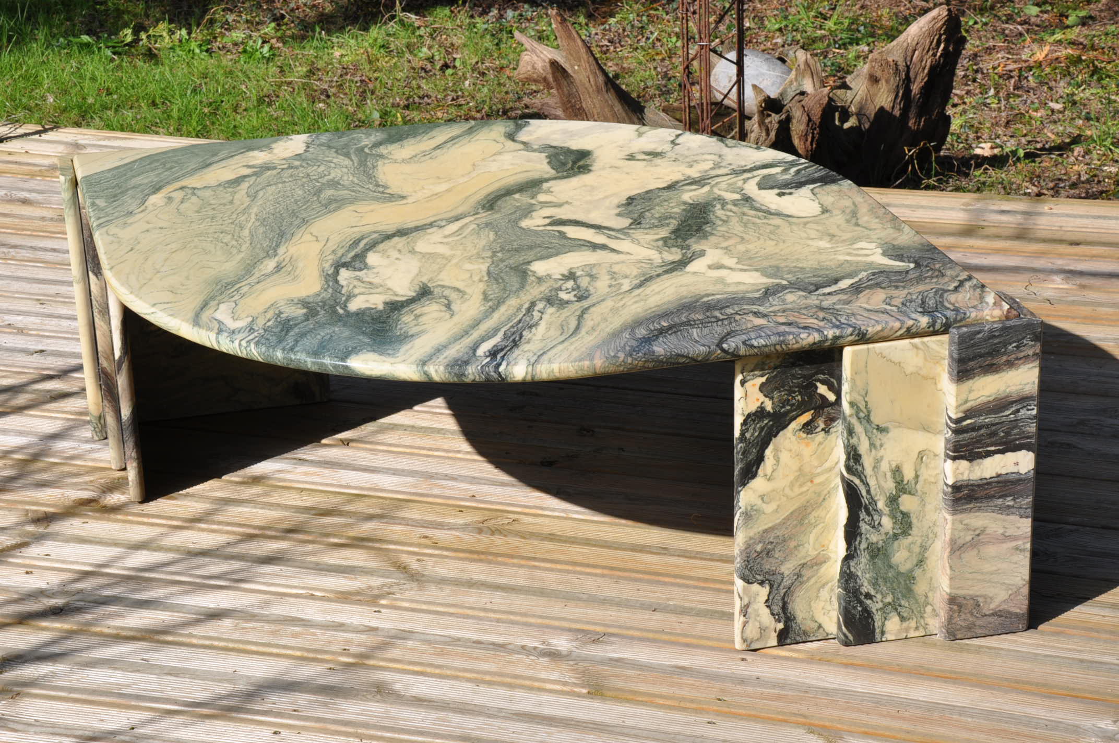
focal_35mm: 78
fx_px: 2422
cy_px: 372
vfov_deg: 17.4
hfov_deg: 26.0
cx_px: 560
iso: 200
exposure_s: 1/200
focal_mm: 52
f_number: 14
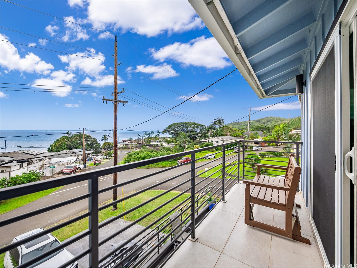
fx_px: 144
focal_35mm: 14
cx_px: 178
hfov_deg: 102.1
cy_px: 134
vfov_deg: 85.7
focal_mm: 7
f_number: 4
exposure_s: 1/8000
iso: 800
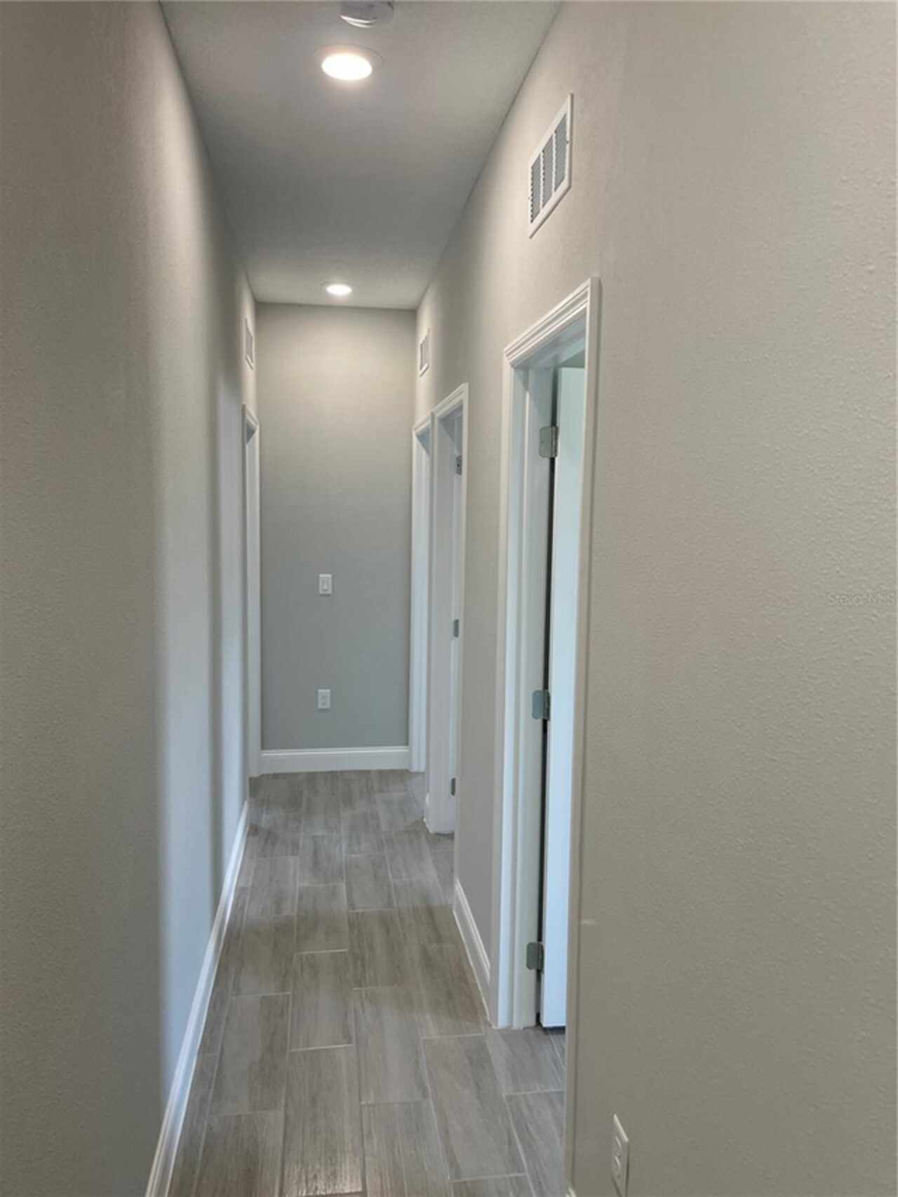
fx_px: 899
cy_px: 598
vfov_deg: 67.3
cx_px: 449
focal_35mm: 26
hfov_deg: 53.1
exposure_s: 1/120
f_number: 1.6
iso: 125
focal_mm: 5.1
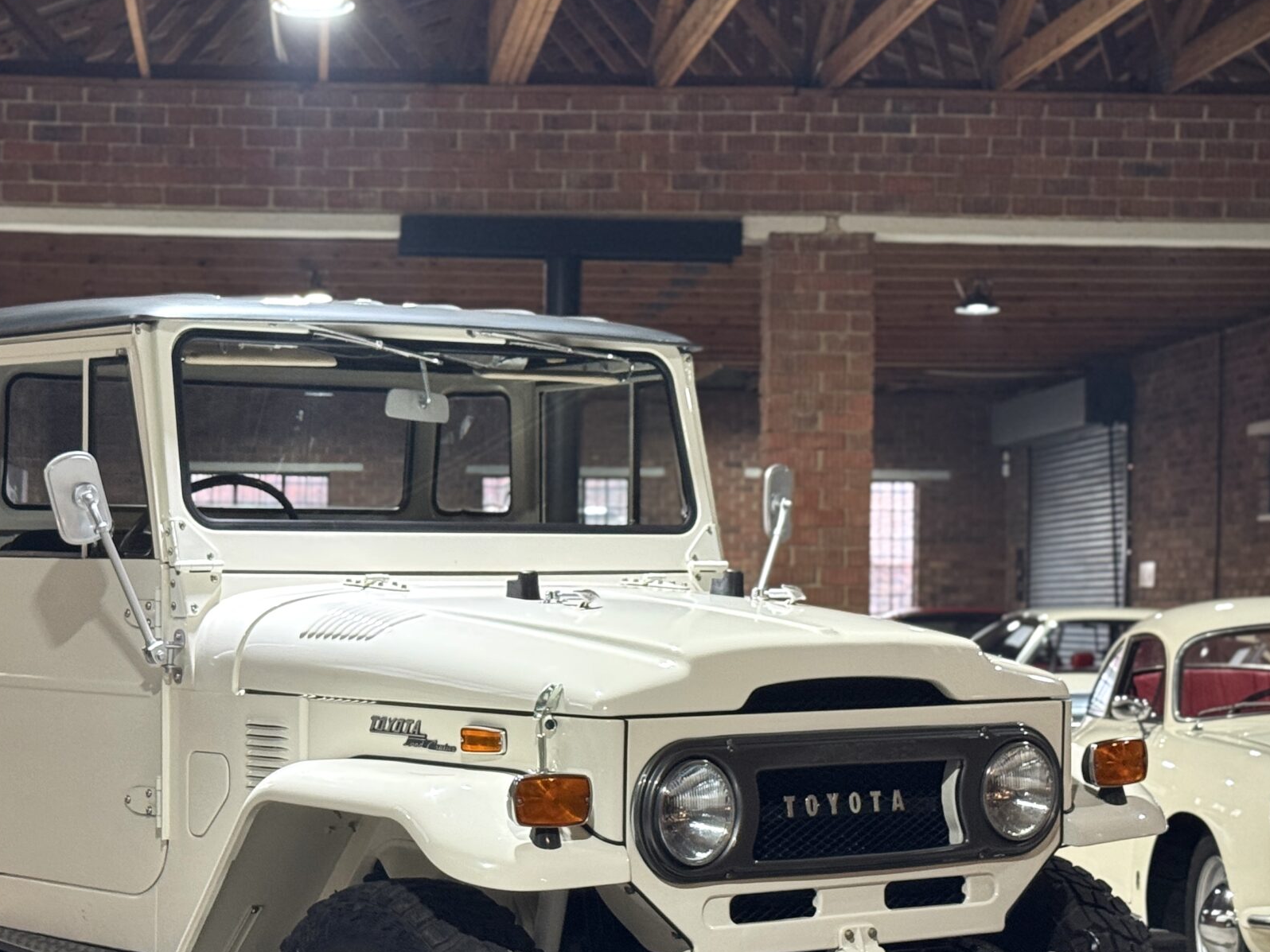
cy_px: 650
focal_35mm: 77
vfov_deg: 19.1
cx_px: 423
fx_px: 2825
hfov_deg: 25.2
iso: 250
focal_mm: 6.76
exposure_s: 1/50
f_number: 1.78
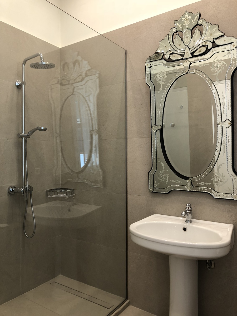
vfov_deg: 63.4
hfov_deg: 49.7
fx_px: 256
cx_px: 118
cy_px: 158
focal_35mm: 28
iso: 32
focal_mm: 3.99
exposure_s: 1/33
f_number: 1.8
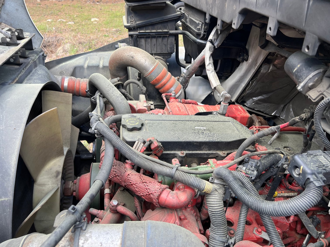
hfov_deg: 67.3
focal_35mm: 26
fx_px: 248
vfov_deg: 53.1
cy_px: 124
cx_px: 165
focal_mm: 5.7
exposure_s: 1/248
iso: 40
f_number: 1.5
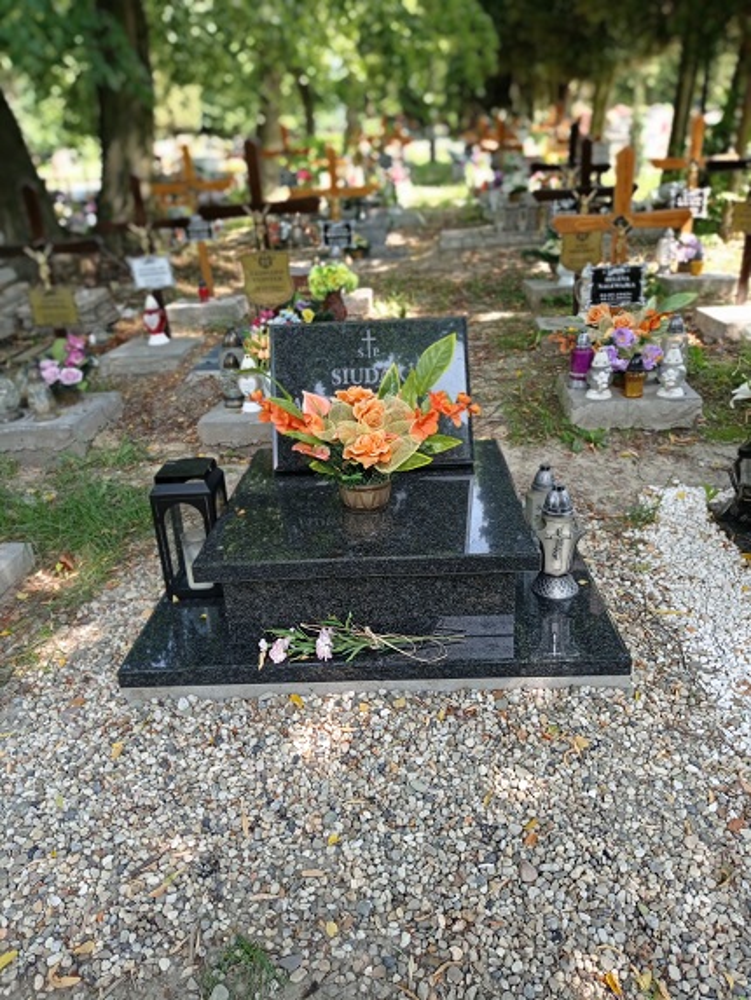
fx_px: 810
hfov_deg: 49.8
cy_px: 500
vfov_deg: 63.4
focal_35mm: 28
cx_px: 376
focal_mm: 4.74
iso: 100
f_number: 1.79
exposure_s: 1/350
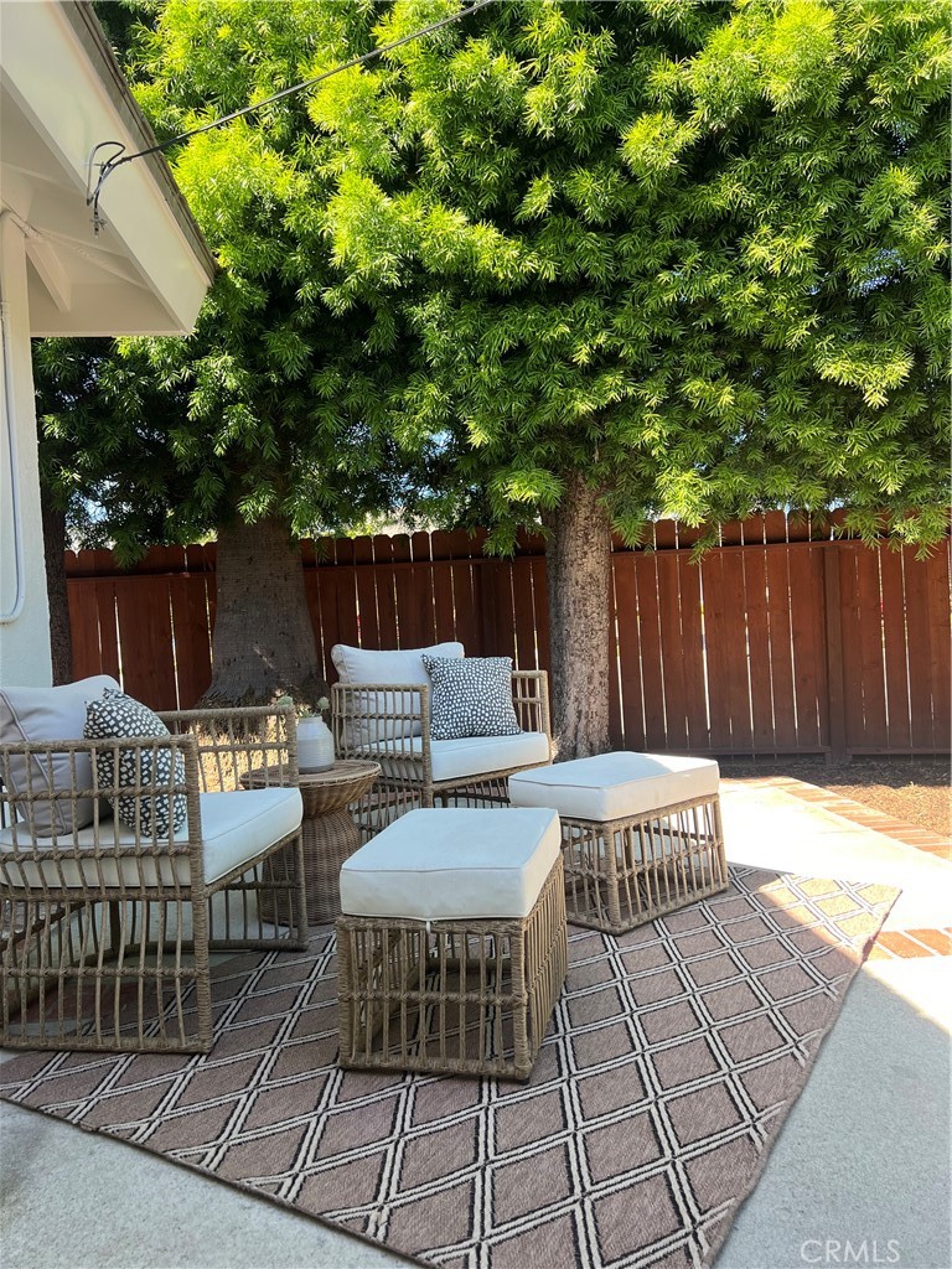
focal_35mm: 26
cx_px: 476
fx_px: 953
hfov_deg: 53.1
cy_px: 634
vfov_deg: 67.3
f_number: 1.5
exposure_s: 1/353
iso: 50
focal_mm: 5.7
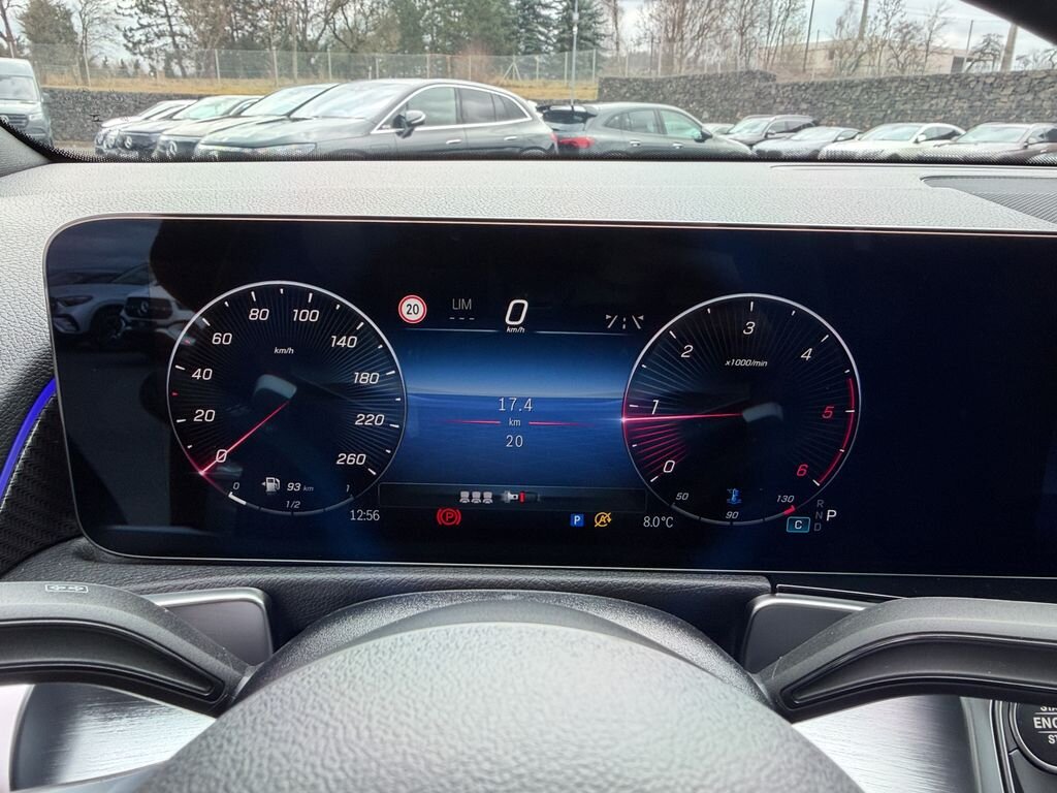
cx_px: 528
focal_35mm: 25
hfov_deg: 69.4
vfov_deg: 54.9
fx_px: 763
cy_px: 396
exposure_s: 1/121
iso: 80
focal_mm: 2.22
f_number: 2.2
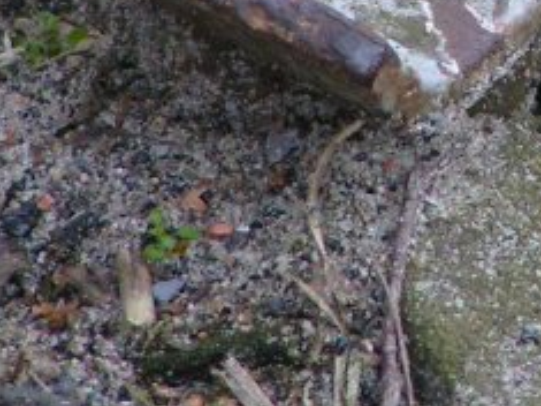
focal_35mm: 1209
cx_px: 566
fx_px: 18885
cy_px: -189
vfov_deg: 1.2
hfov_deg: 1.6
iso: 200
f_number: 3.5
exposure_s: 1/250
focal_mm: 54.2
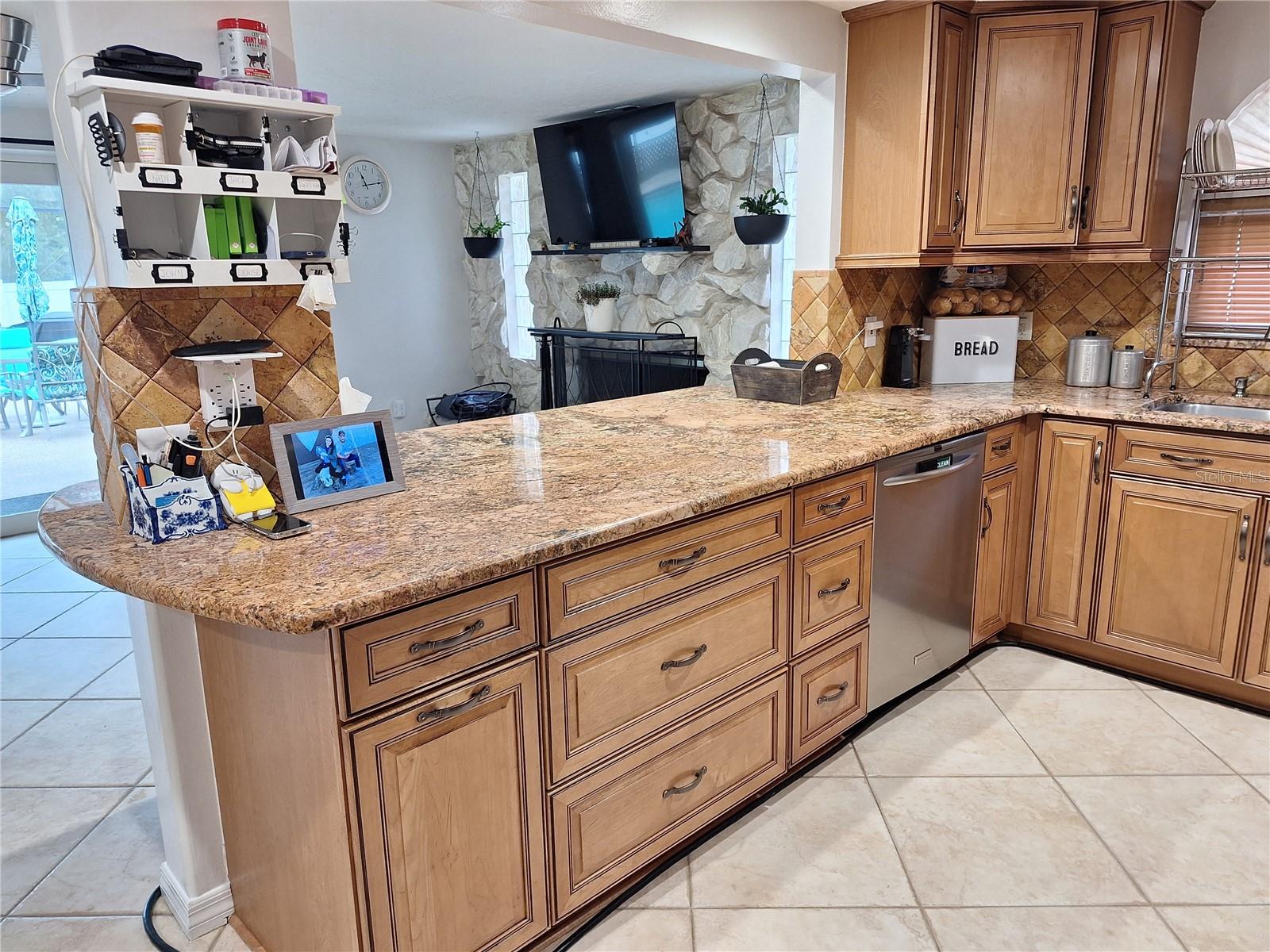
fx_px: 844
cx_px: 635
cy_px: 476
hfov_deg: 73.9
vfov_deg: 58.9
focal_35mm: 23
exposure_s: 1/40
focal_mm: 5.54
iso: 80
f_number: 1.8
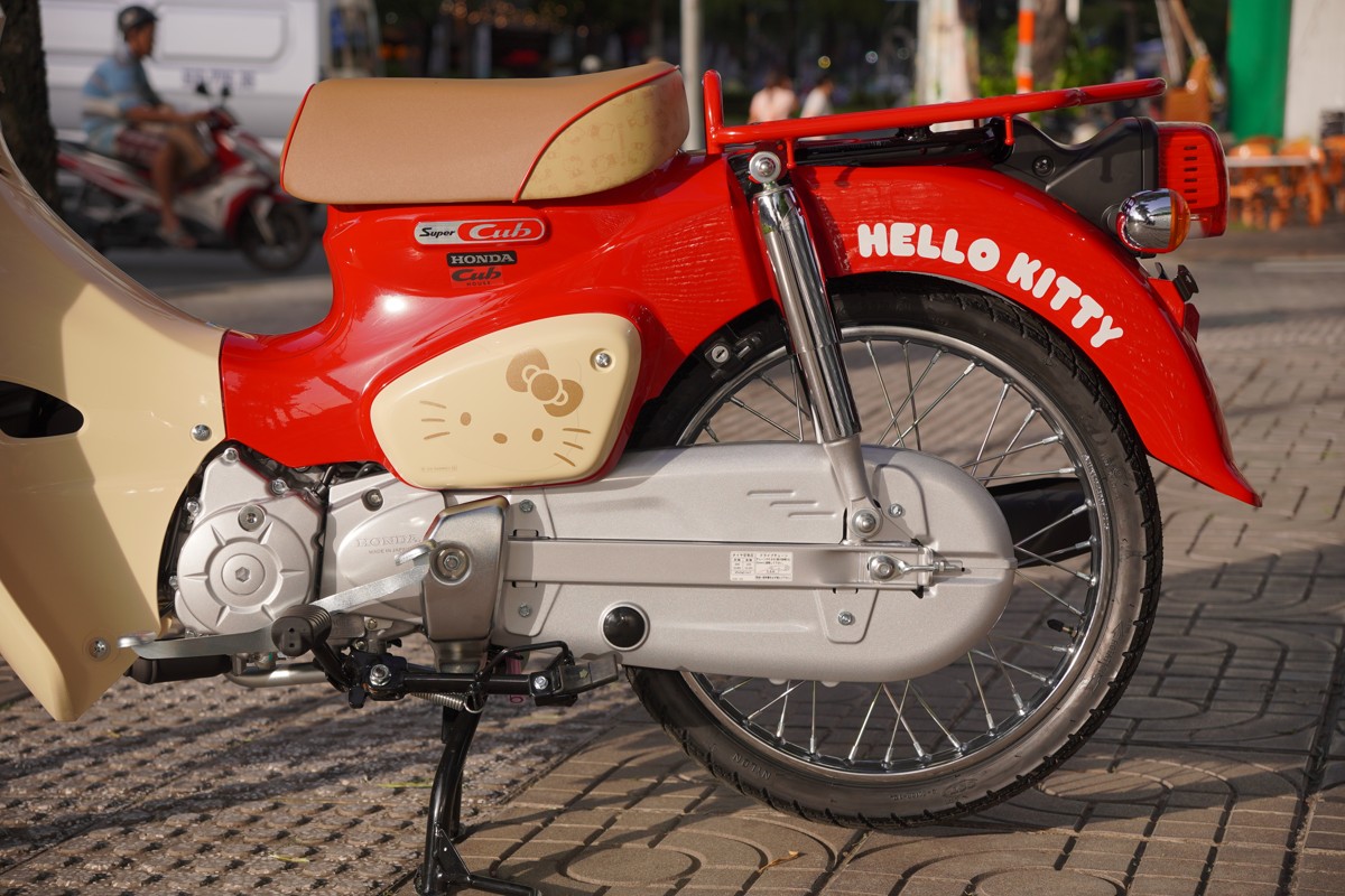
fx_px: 2802
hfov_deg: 27.0
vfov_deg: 18.2
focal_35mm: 75
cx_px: 672
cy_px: 448
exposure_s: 1/1000
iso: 125
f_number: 4
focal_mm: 50
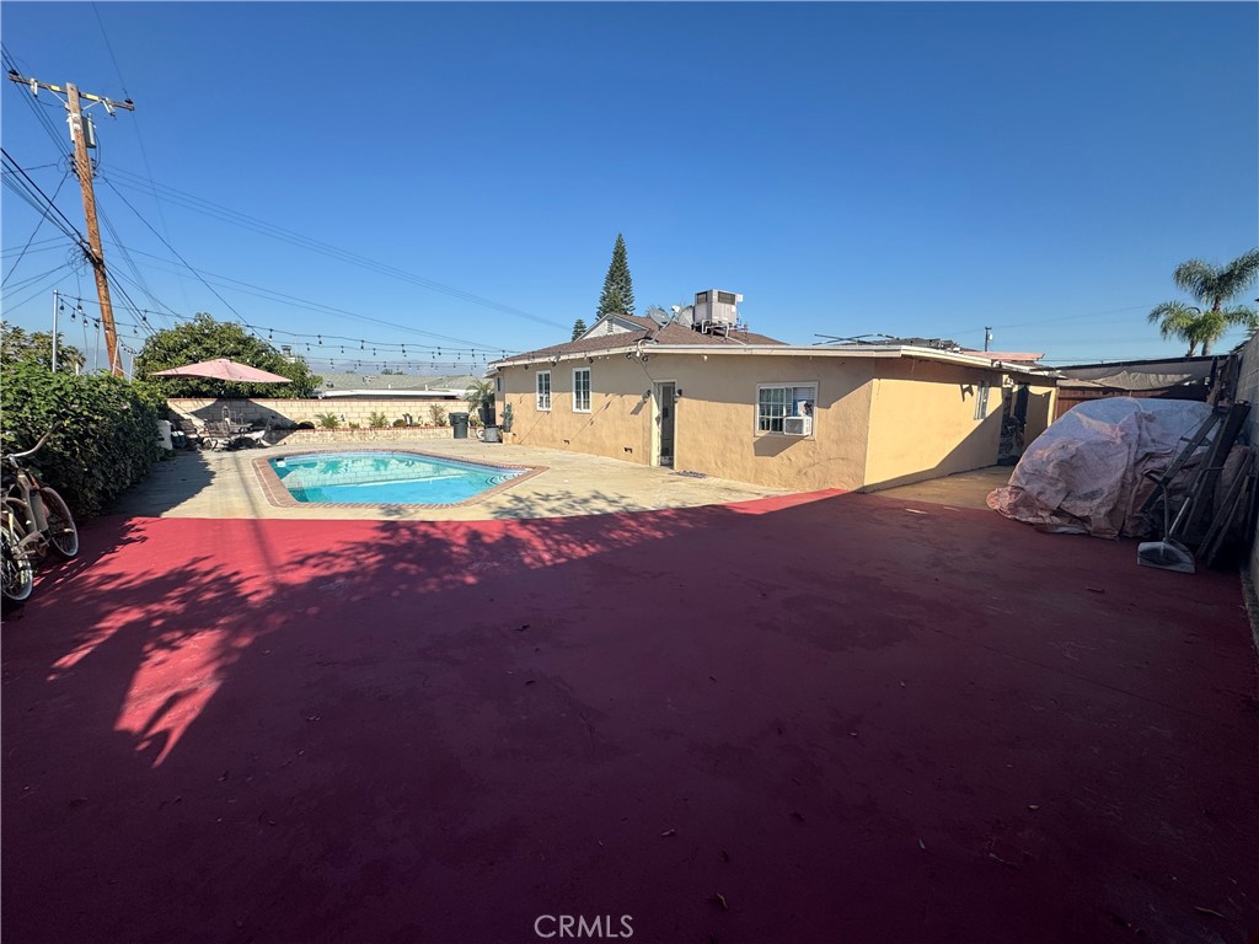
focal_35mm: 14
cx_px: 630
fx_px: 509
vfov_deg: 85.7
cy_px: 472
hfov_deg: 102.1
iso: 50
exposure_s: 1/2083
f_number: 2.2
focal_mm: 2.22
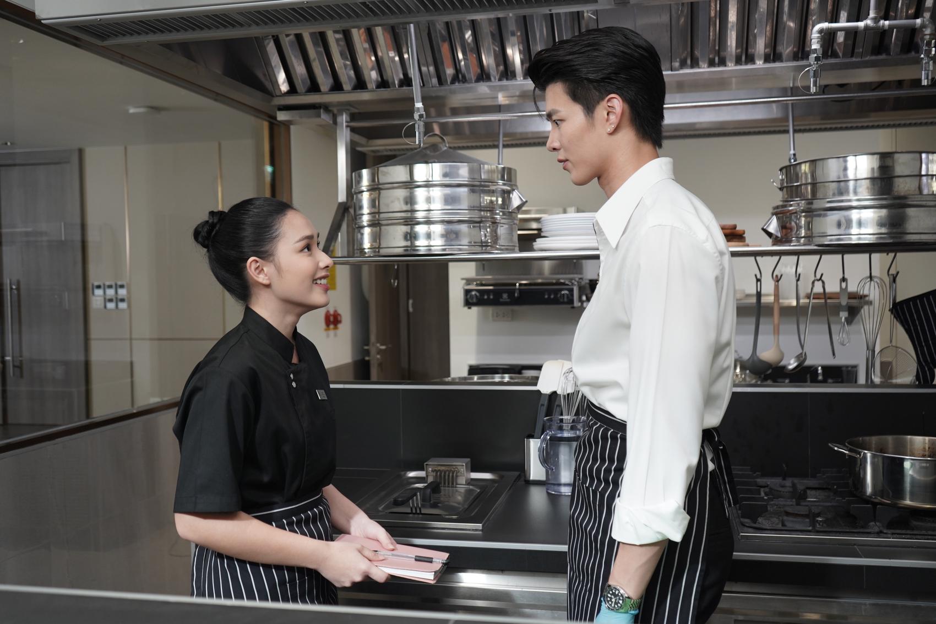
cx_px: 468
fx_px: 884
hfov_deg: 55.8
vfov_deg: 38.9
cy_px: 312
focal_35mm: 34
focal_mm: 34
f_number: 4
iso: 1000
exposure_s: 1/200
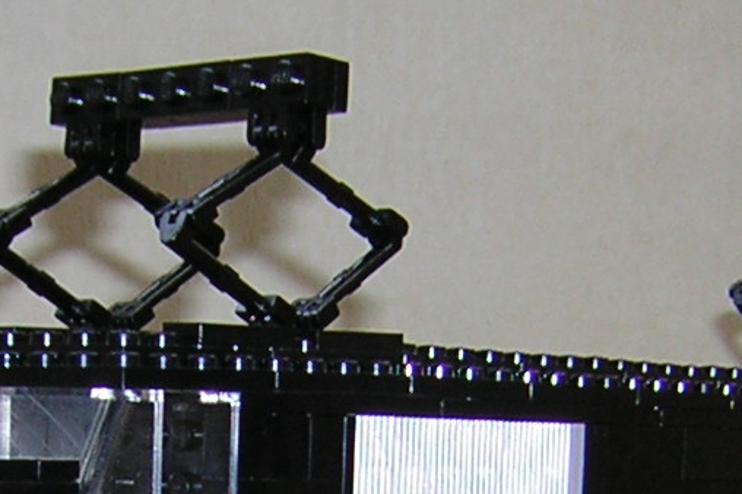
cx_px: 310
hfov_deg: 17.3
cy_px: 741
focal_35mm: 118
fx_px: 2430
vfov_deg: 11.1
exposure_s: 1/60.1
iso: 50
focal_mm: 4.7
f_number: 2.6
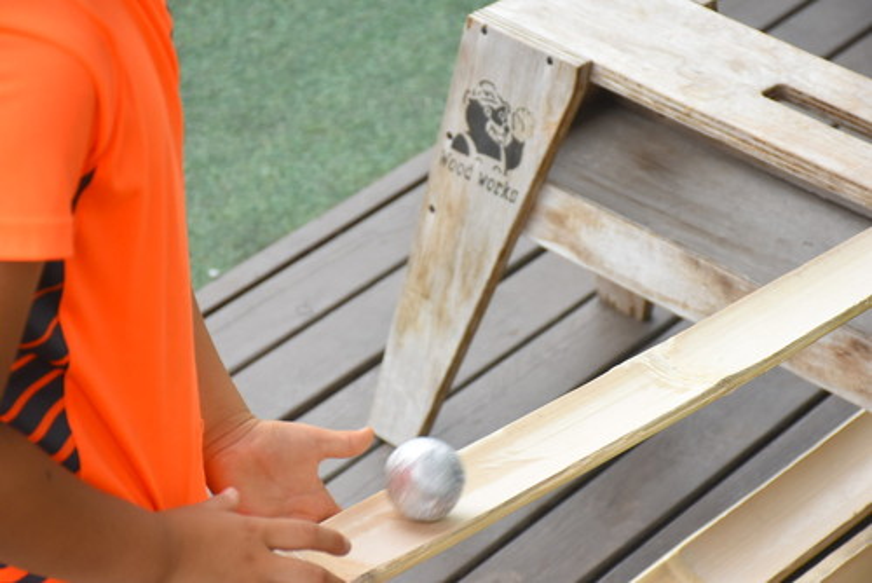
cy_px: 292
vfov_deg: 11.4
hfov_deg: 17.1
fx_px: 2908
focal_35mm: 120
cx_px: 436
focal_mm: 80
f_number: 7.1
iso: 1000
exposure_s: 1/80
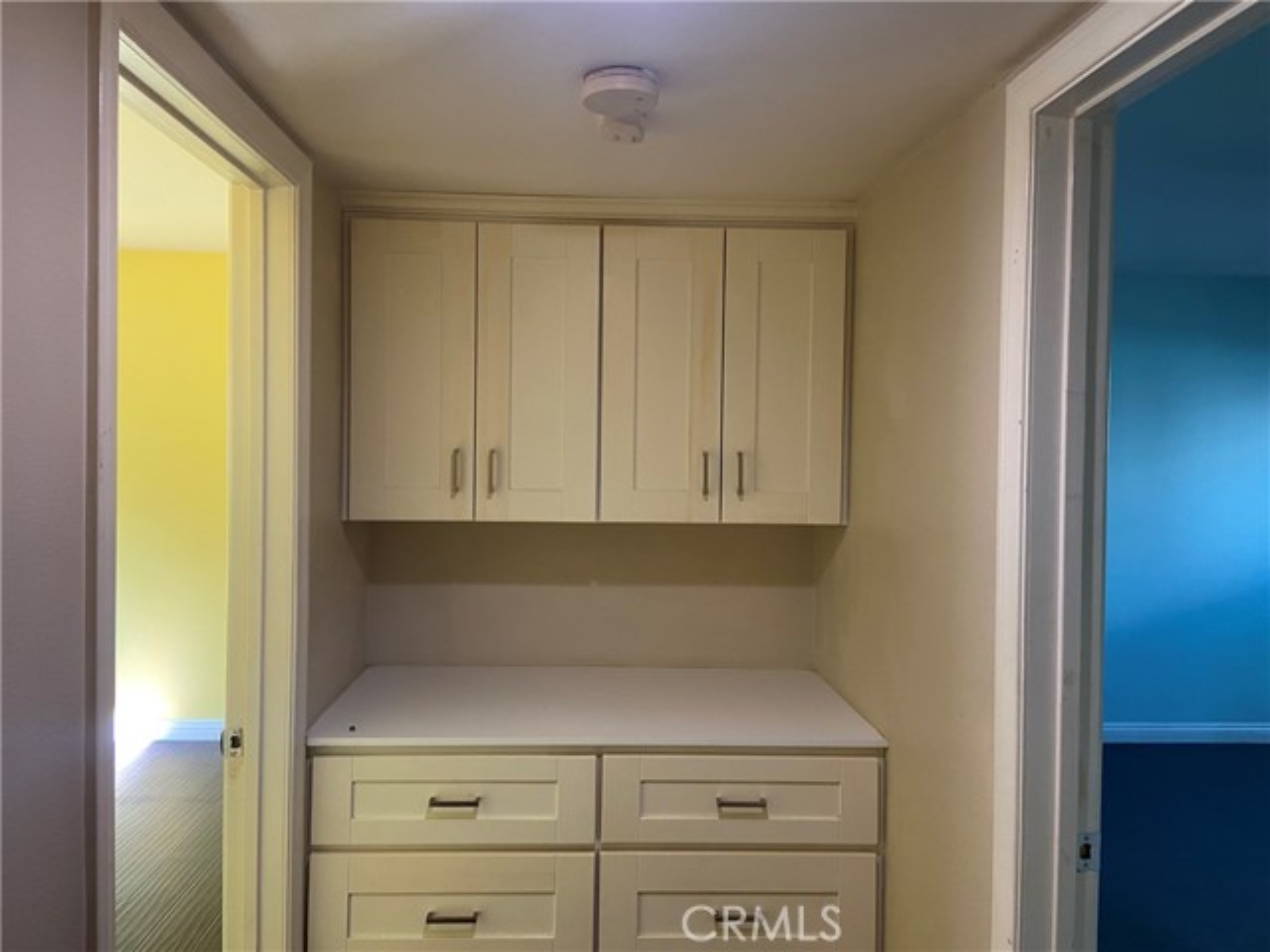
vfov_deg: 53.1
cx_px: 635
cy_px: 476
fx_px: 954
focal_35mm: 26
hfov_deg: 67.3
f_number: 1.8
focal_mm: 4.25
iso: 125
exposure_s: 1/60
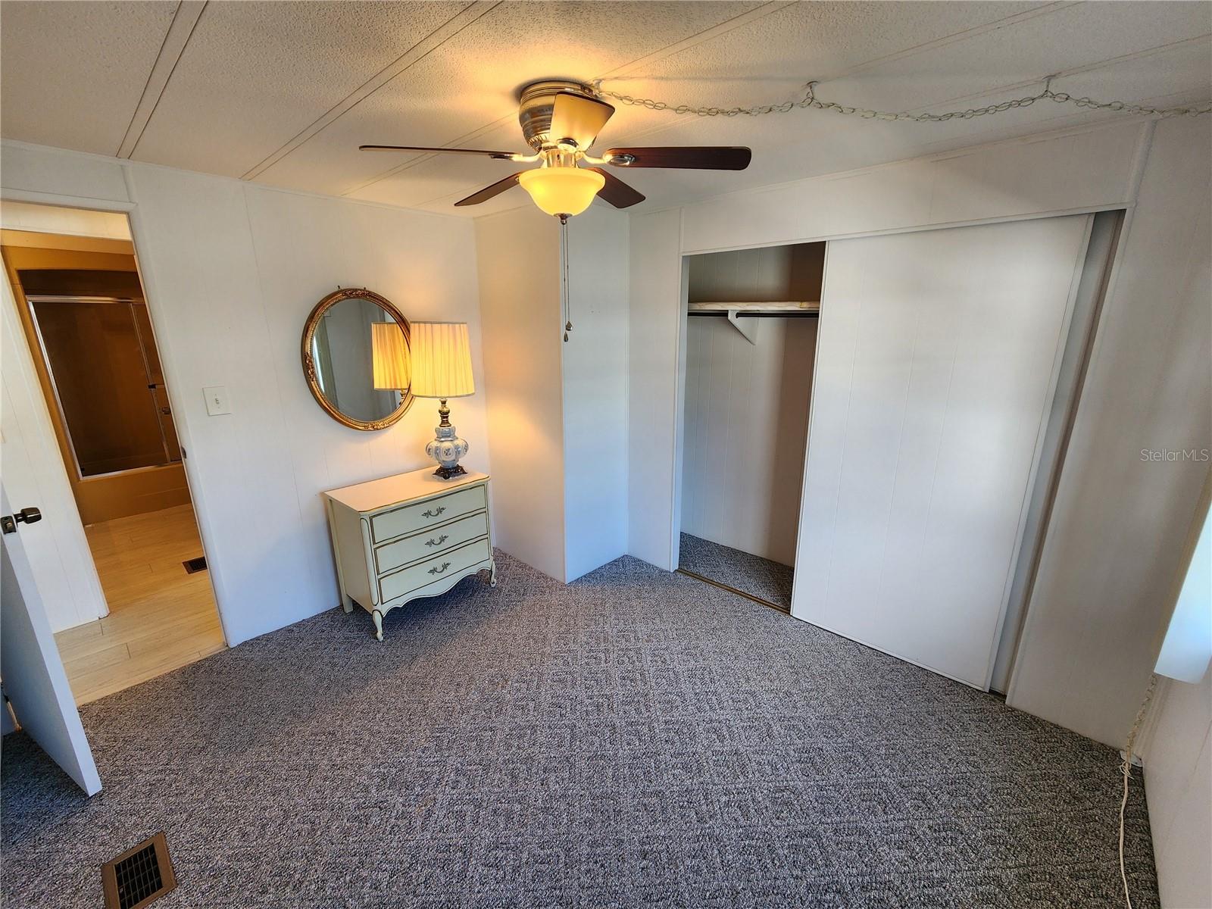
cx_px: 606
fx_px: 455
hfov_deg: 106.2
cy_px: 454
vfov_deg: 89.9
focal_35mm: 13
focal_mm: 2.2
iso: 100
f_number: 2.2
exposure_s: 1/60
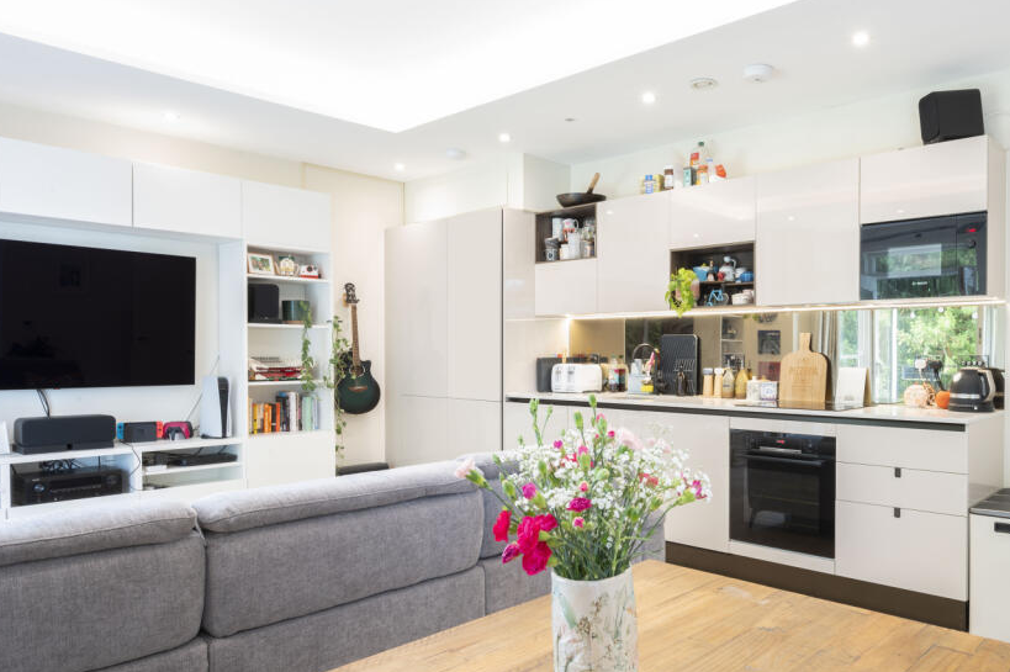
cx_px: 624
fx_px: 701
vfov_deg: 51.1
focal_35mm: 25
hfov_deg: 70.5
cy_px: 375
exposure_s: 1.6
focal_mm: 20
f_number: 16
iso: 200
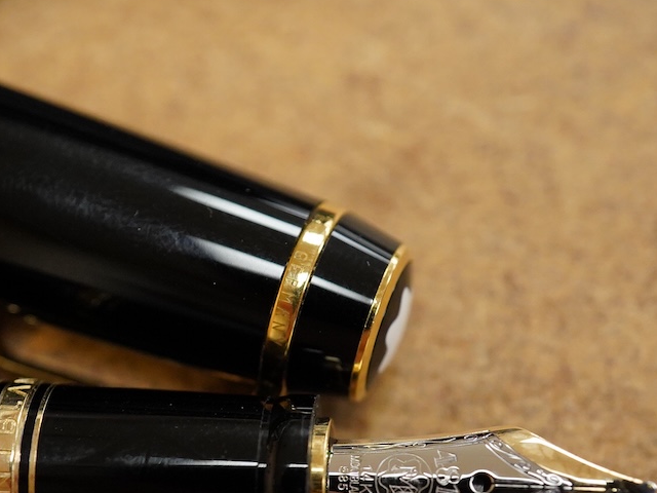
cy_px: 370
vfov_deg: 19.3
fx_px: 1442
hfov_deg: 25.6
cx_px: 246
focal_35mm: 76
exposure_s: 1/200
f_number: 8
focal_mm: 30
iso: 2500
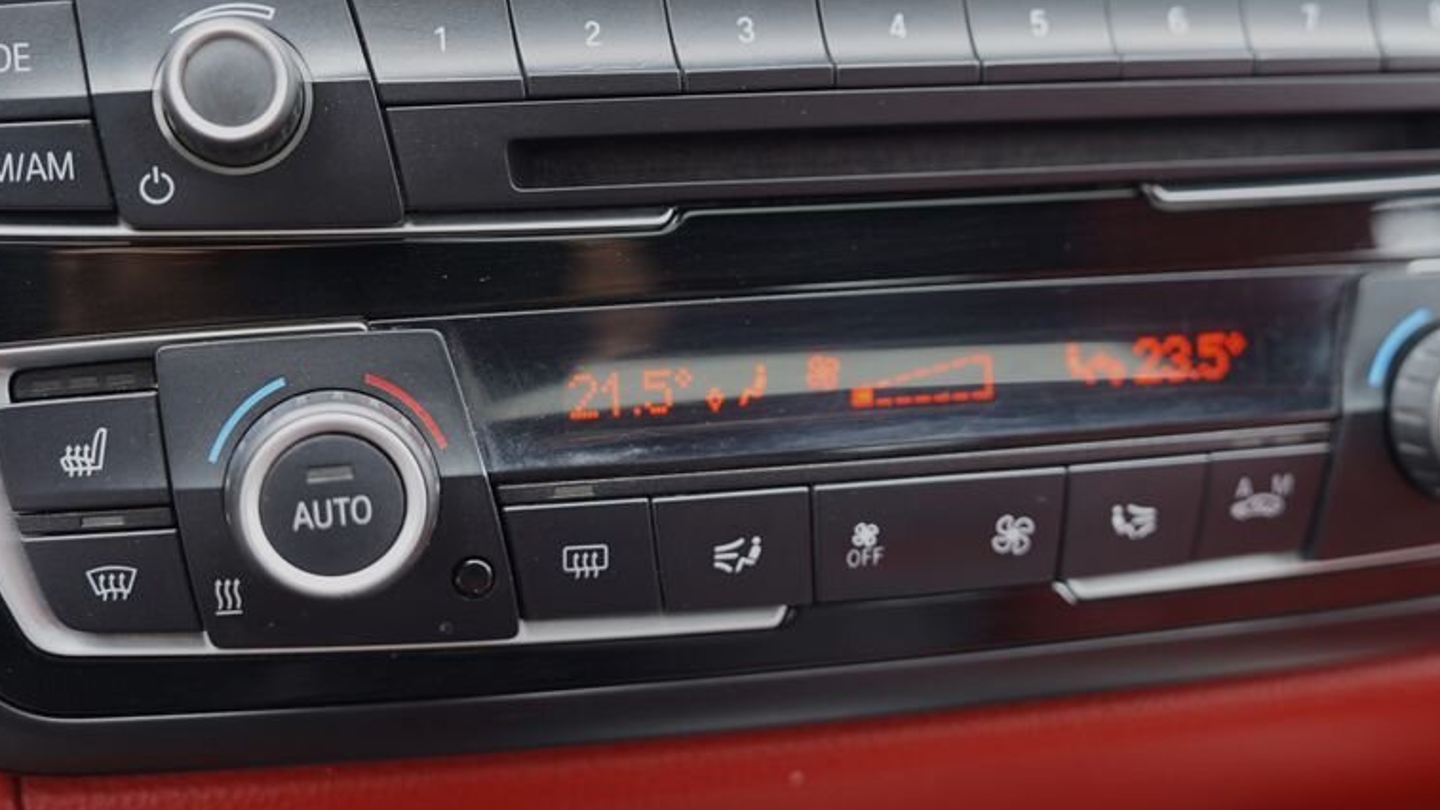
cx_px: 797
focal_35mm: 51
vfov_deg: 23.5
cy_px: 338
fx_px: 1948
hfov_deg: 40.5
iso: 125
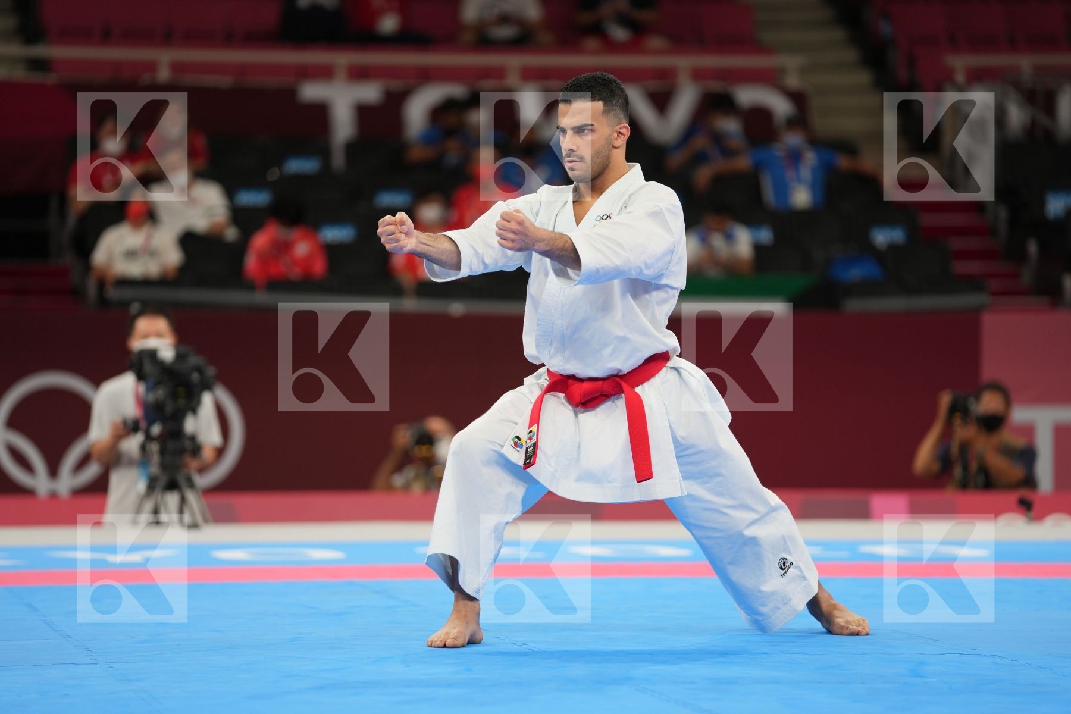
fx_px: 4879
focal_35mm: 164
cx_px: 536
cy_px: 357
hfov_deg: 12.5
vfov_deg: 8.4
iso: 400
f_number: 2.8
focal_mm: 164
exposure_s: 1/500
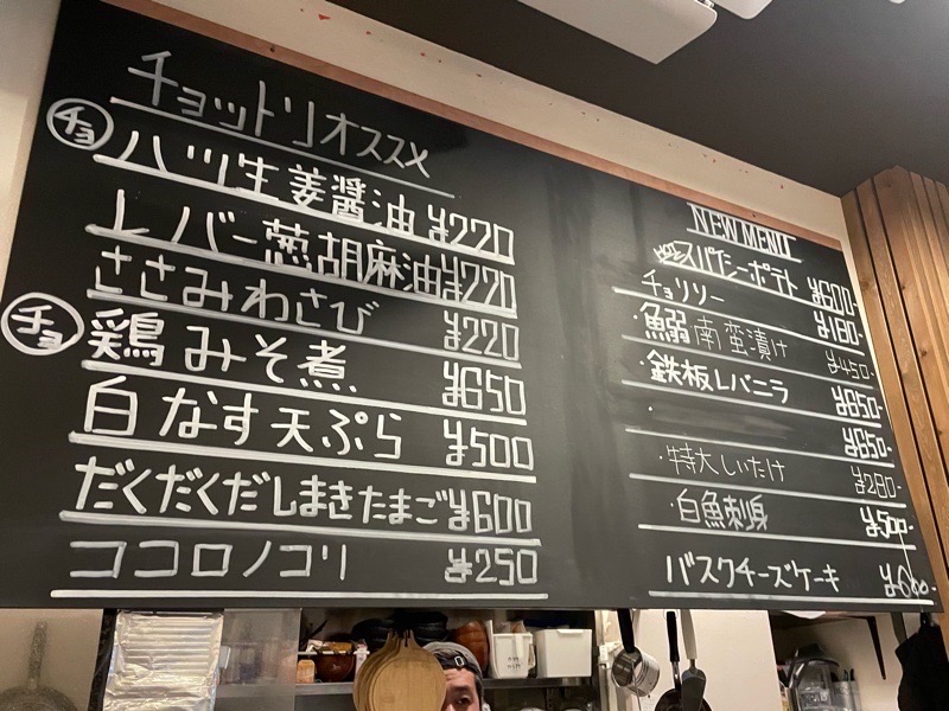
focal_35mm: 26
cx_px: 474
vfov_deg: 53.1
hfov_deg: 67.3
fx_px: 713
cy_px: 356
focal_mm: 4.2
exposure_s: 1/40
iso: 500
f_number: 1.6
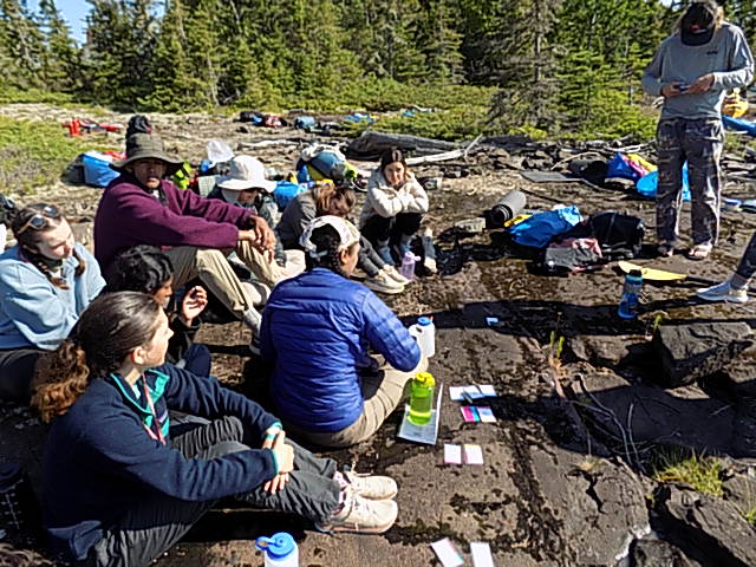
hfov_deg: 73.9
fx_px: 502
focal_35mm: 23
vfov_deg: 58.9
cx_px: 378
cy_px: 284
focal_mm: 4
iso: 80
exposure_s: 1/640
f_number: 3.1
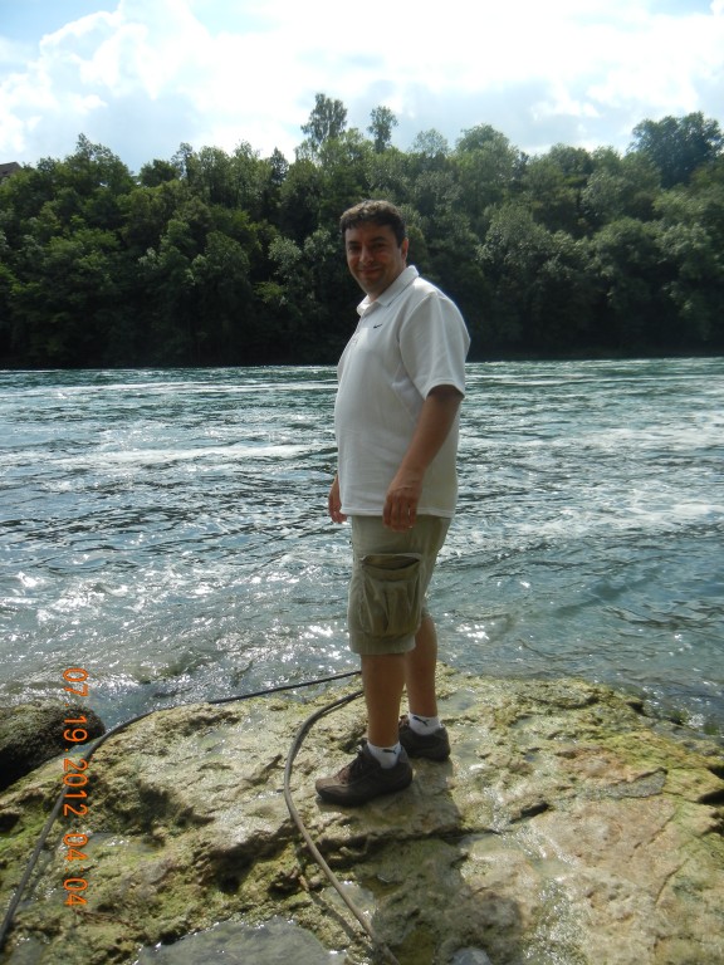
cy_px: 482
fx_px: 837
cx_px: 362
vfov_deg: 60.0
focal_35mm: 30
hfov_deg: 46.8
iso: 160
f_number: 7
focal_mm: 5.4
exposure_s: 1/404
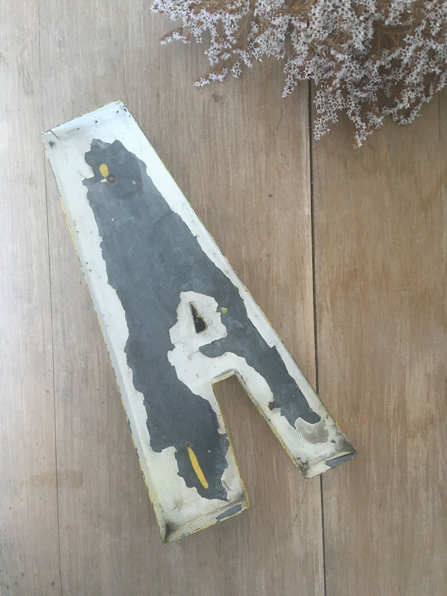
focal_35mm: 29
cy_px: 298
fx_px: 499
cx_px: 224
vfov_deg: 61.7
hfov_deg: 48.2
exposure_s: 1/33
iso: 125
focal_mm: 4.15
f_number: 2.2
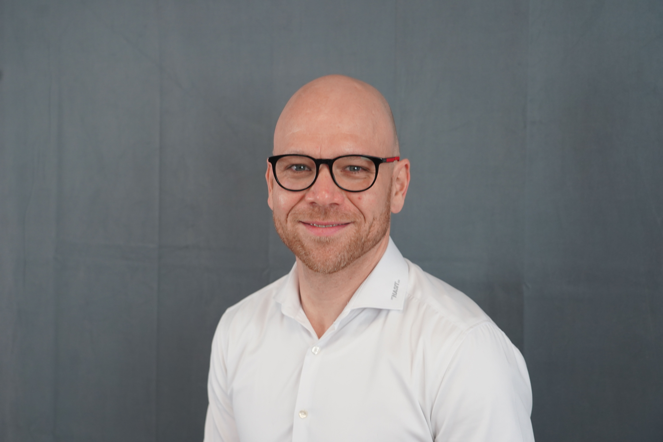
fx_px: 994
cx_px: 332
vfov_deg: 25.1
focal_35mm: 54
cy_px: 221
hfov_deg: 36.9
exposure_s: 1/160
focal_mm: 54
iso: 1000
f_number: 4
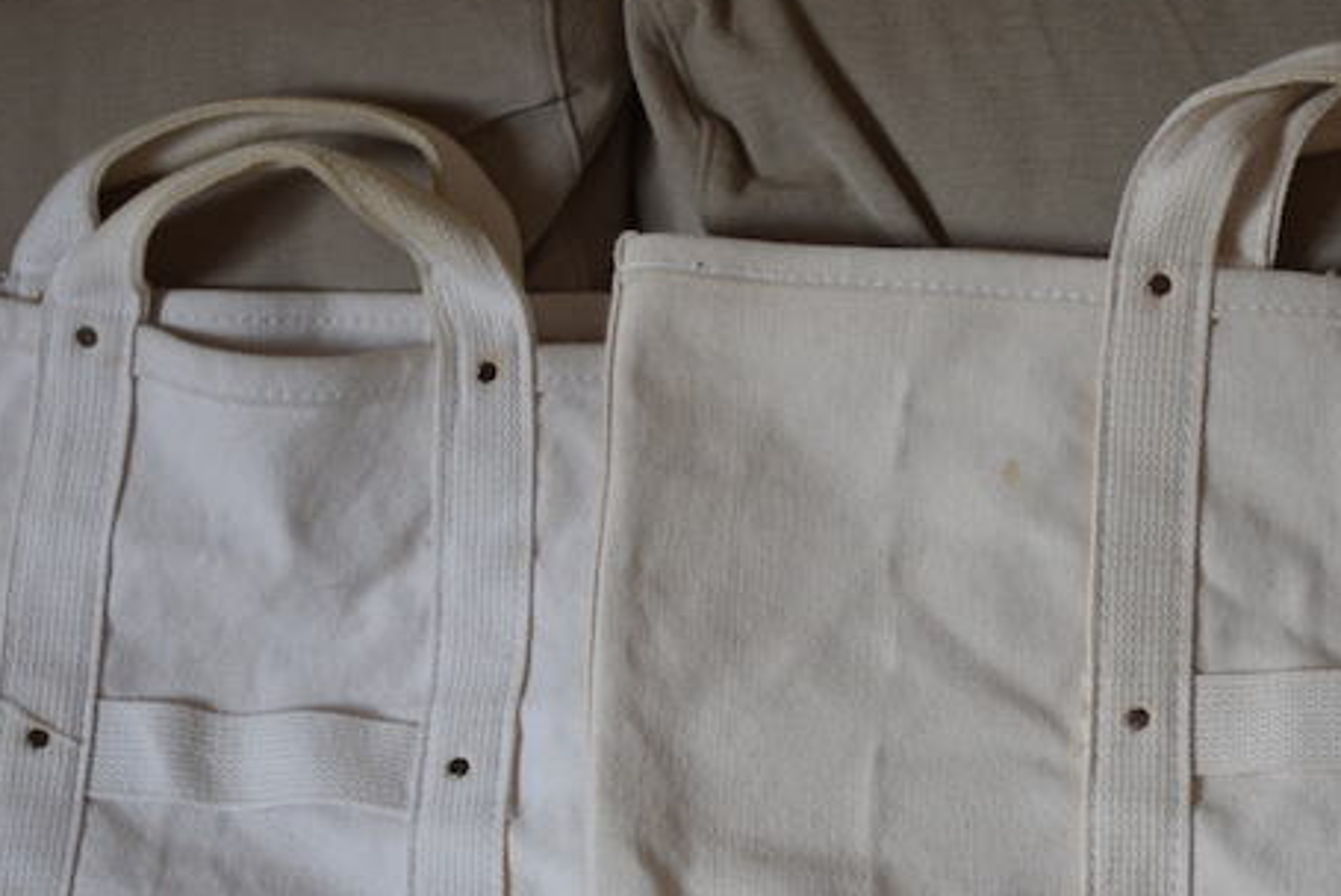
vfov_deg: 11.6
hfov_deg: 17.3
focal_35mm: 118
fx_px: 4403
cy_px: 657
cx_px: 878
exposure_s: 1/4
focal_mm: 35
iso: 160
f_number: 4.2
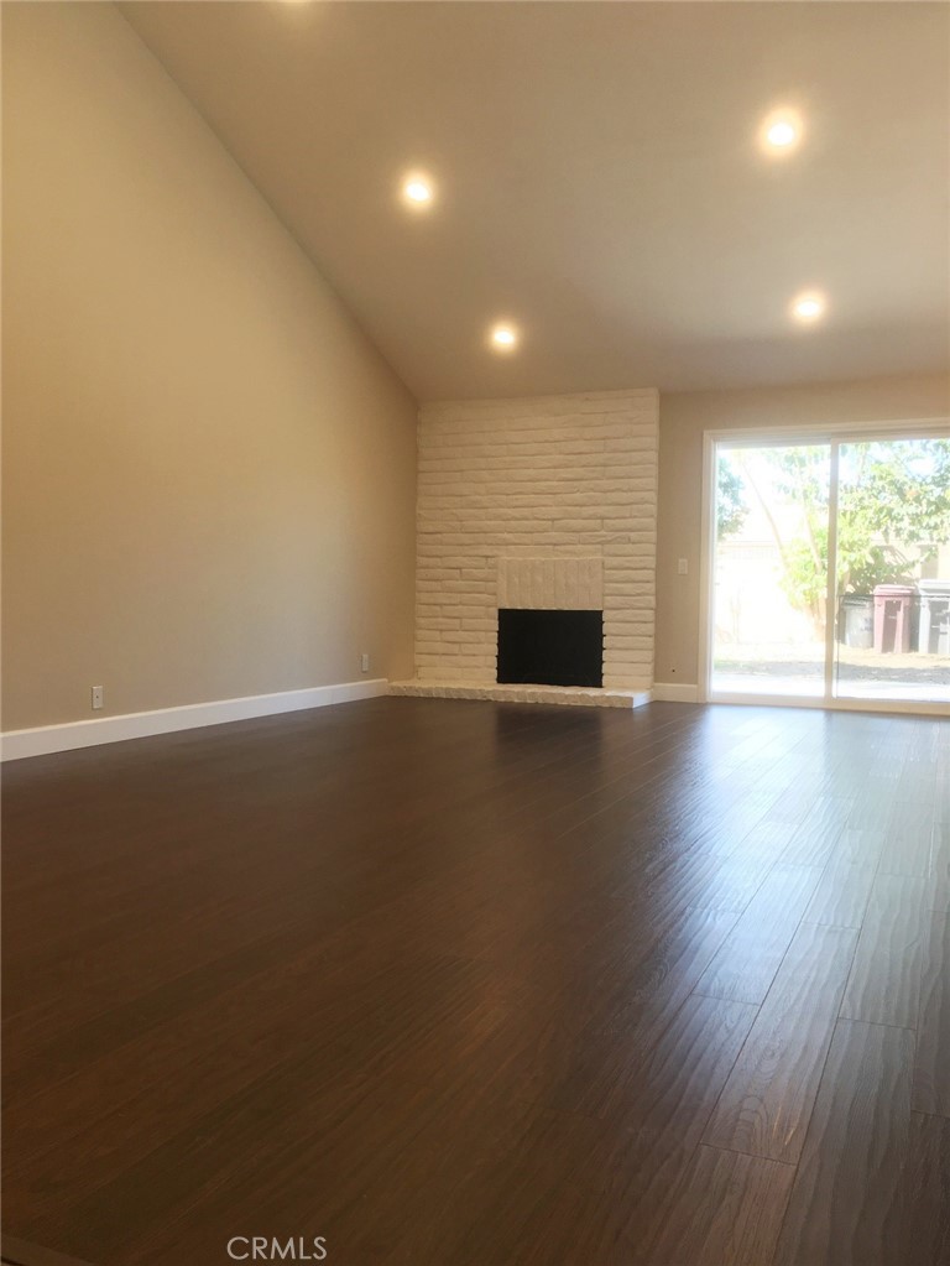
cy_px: 633
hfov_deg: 48.3
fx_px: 1061
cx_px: 475
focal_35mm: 29
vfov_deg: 61.6
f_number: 2.2
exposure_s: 1/40
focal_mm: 4.15
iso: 32
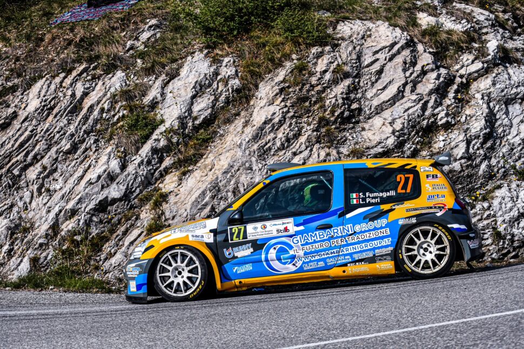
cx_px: 262
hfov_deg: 24.6
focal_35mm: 82
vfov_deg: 16.6
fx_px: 1201
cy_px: 174
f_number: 5.6
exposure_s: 1/3200
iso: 400
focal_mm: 55
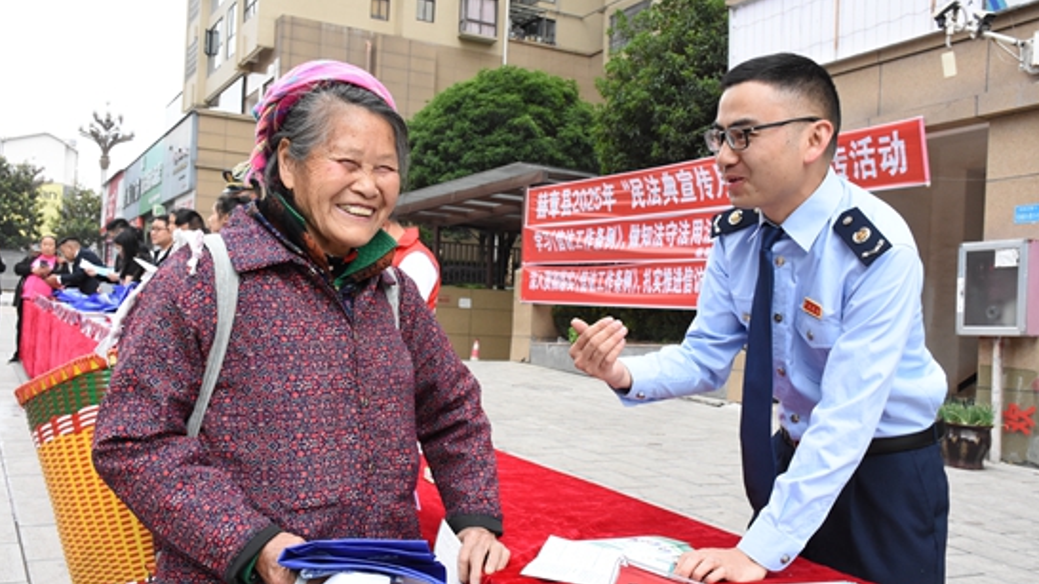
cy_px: 315
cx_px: 520
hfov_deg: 52.8
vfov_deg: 31.2
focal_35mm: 38
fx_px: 1047
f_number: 11
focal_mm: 24
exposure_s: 1/500
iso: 2000
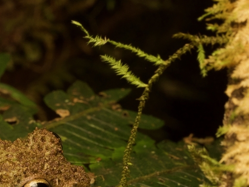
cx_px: 31
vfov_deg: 5.6
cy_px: 189
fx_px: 1900
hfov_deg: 7.5
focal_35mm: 264
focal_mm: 60
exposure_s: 1/125
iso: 400
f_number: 13
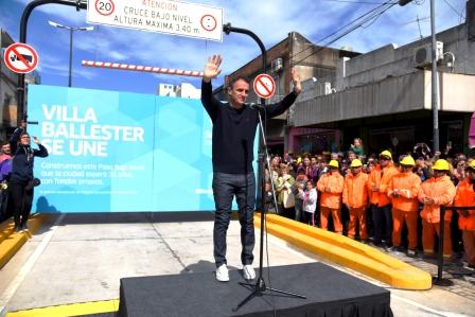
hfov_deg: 73.7
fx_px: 317
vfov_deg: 53.2
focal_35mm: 24
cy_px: 158
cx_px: 238
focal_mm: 24
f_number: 4.5
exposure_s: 1/2500
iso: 100
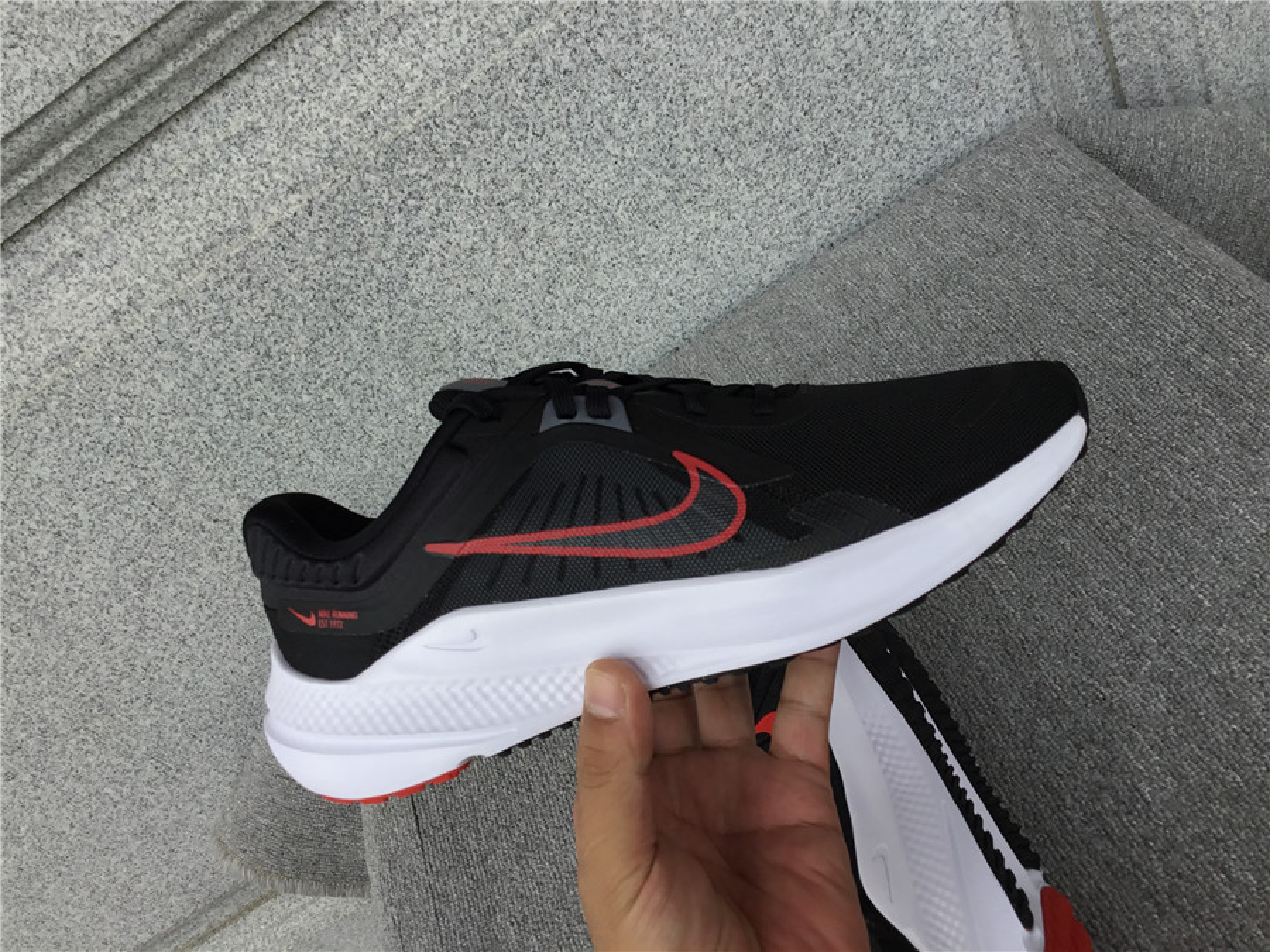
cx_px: 635
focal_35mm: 31
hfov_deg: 58.4
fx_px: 1137
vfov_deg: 45.4
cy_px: 476
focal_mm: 3.3
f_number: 2.4
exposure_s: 1/252
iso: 25
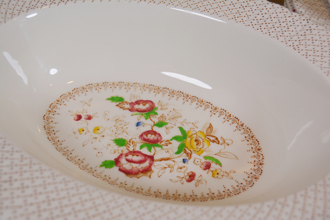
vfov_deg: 28.1
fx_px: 440
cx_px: 165
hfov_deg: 41.1
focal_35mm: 48
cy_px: 110
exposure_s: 1/160
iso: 200
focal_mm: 32
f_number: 6.3
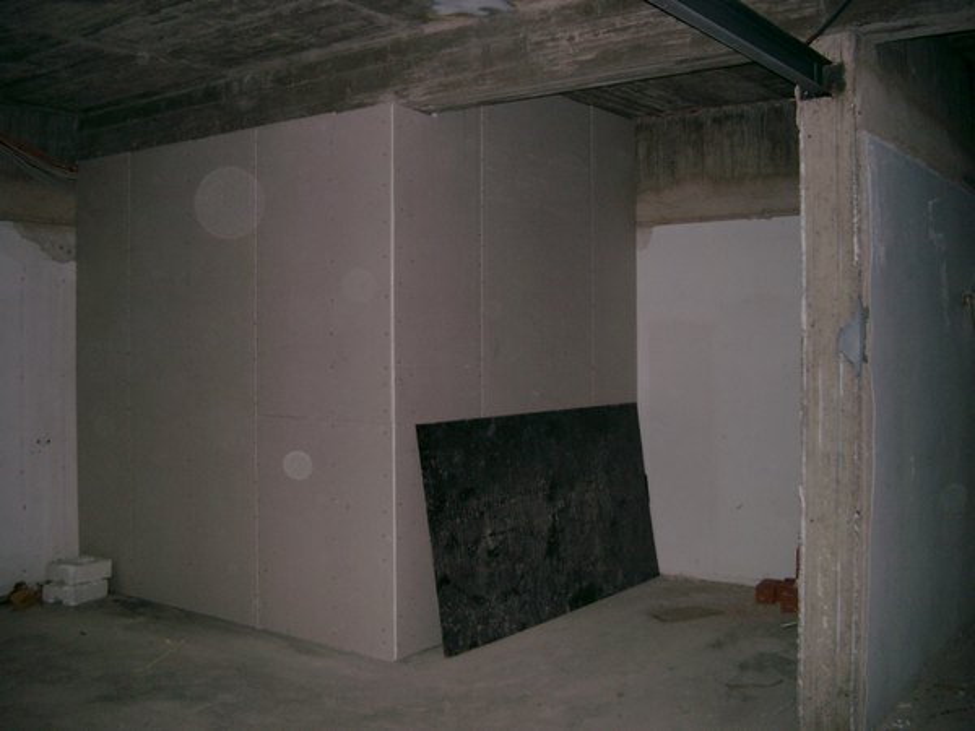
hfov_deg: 50.1
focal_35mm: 37
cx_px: 488
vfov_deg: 38.7
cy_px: 366
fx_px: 1042
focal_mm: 7.6
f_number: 2.6
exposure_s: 1/60
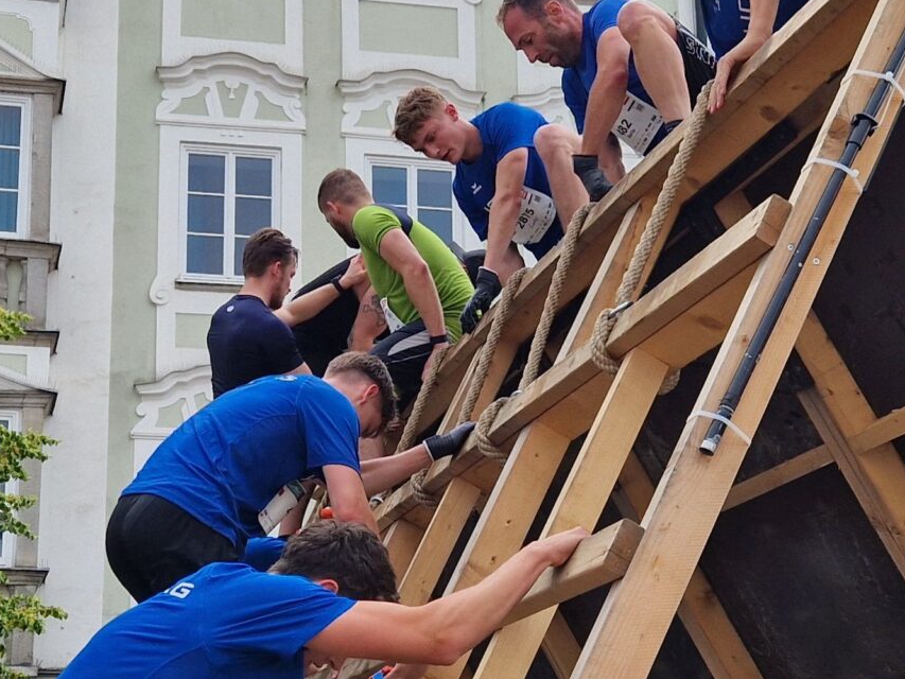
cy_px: 436
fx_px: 1804
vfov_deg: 21.3
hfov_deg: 28.1
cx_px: 364
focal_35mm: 69
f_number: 1.8
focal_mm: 5.4
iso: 50
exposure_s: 1/744
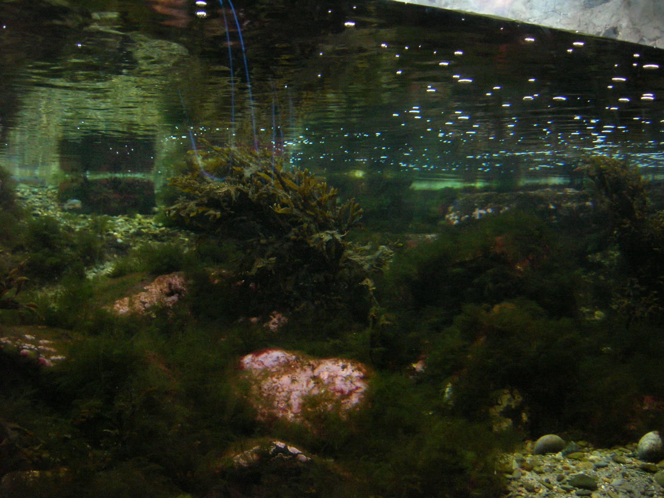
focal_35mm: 34
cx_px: 332
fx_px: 652
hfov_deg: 54.0
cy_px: 249
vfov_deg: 41.8
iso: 200
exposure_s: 1/60
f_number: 2.9
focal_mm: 5.7
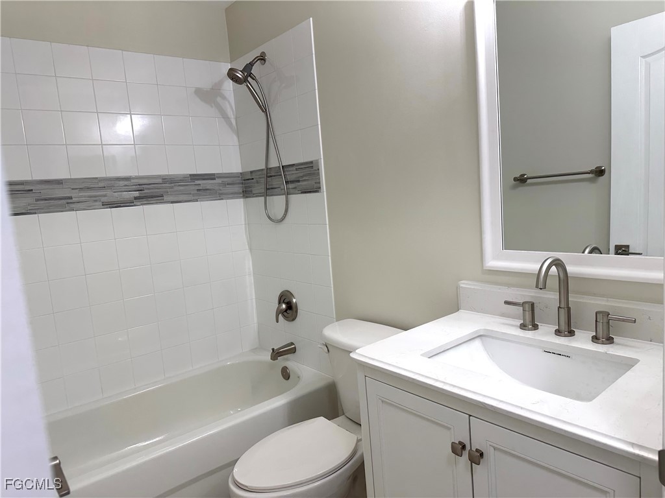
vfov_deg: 56.8
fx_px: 461
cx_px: 332
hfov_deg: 71.6
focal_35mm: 24
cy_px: 249
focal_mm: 6.86
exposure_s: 1/120
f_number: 1.78
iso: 80
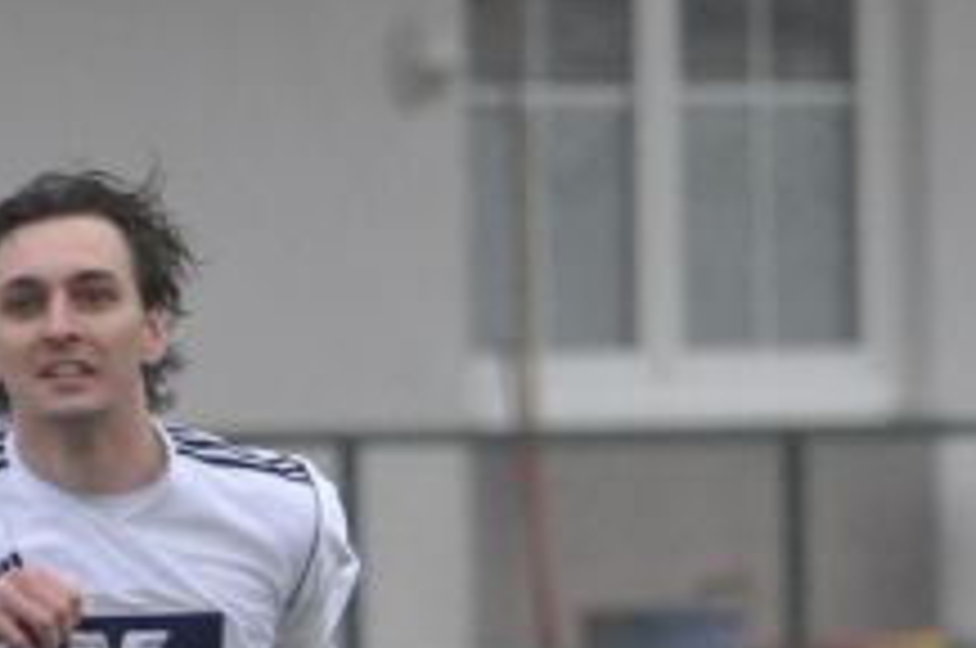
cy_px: 1100
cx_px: 418
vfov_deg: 0.8
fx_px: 44964
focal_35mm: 1661
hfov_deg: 1.2
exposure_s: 1/800
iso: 3200
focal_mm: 300
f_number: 5.6
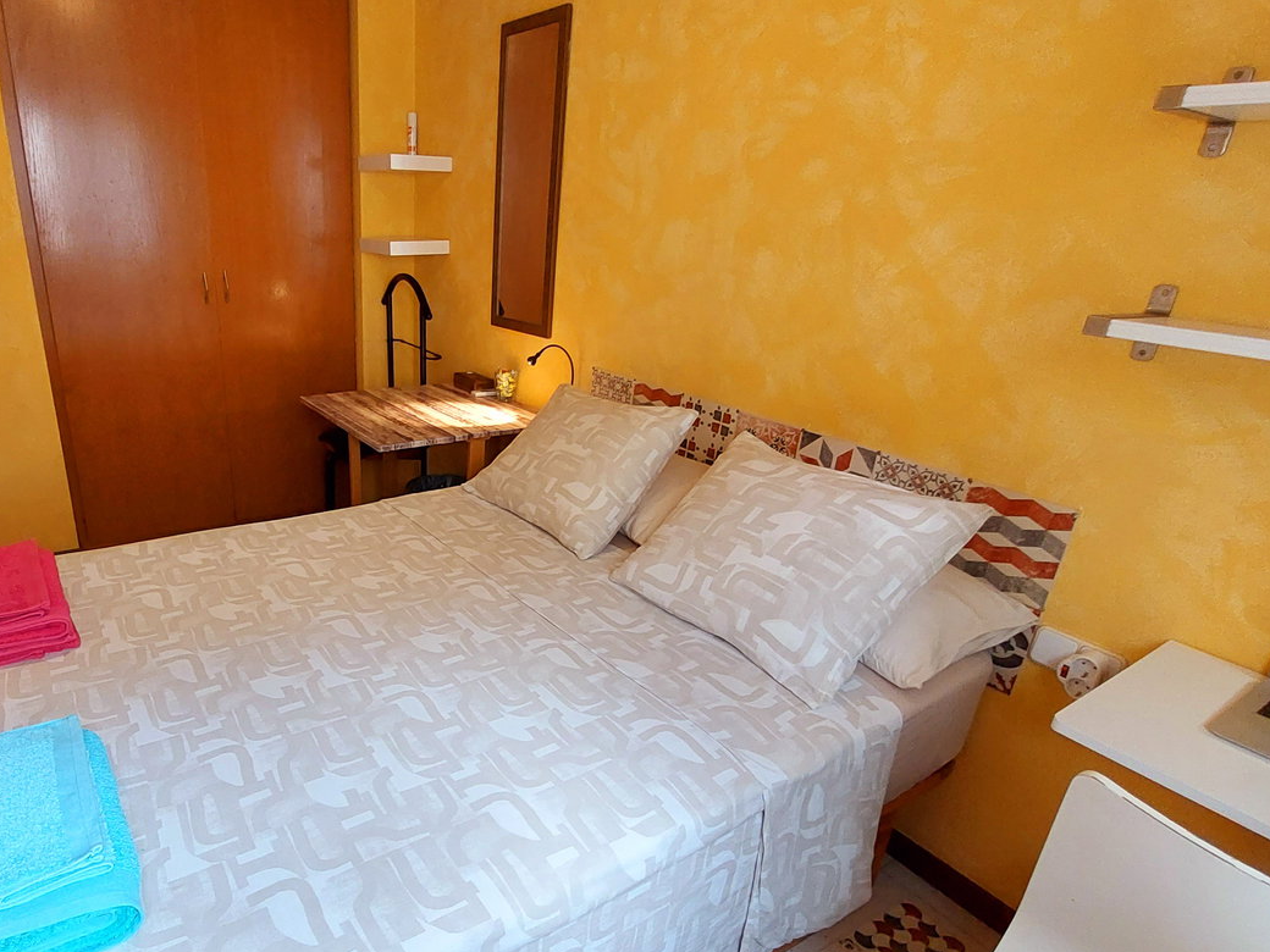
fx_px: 734
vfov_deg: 65.7
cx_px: 460
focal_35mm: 20
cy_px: 536
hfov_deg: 79.9
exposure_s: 1/33
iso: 250
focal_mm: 1.74
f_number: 2.2
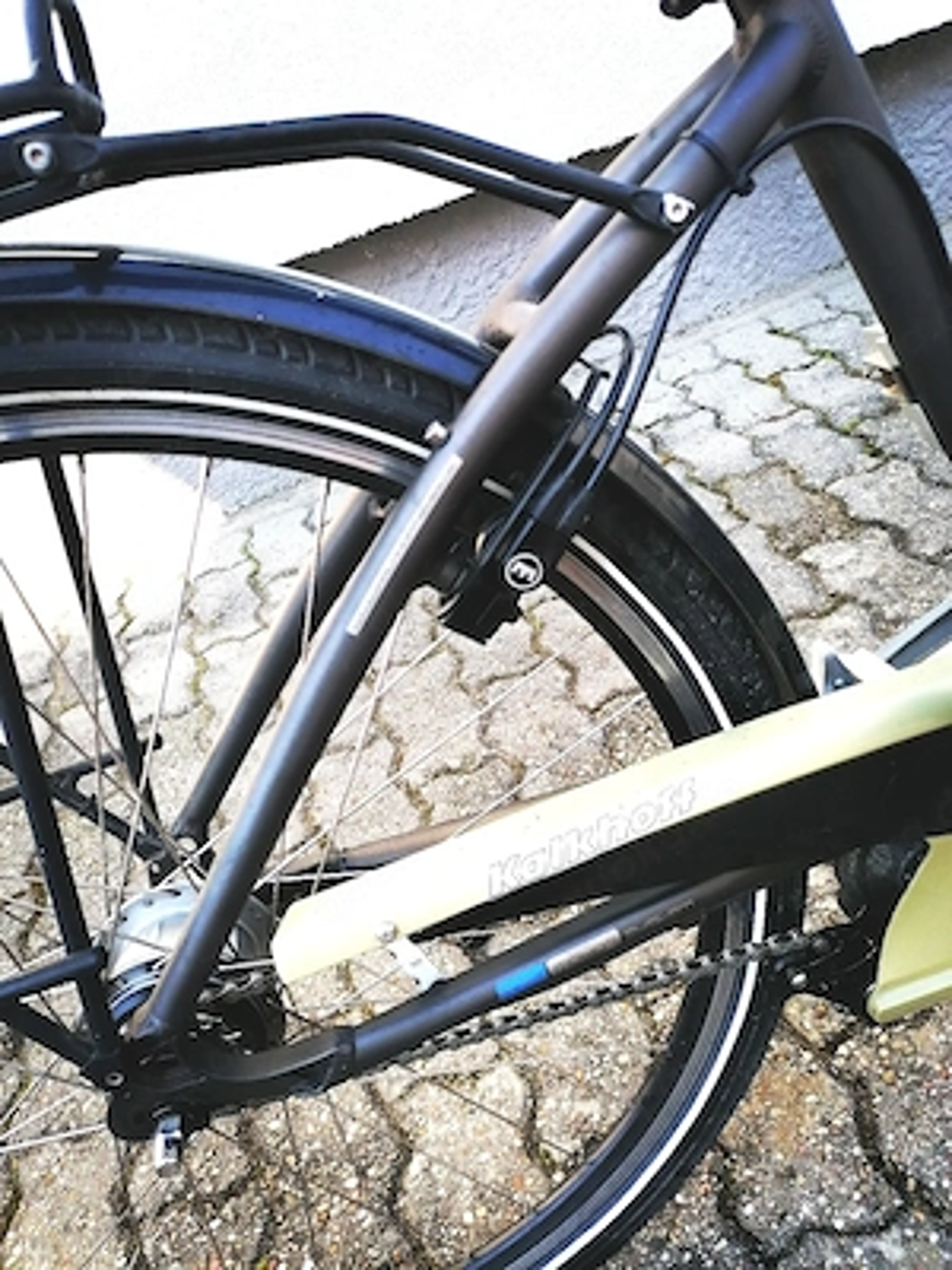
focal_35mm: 27
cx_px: 476
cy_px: 635
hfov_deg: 51.4
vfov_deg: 65.3
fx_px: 990
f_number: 1.8
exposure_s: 1/286
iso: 50
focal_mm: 4.75
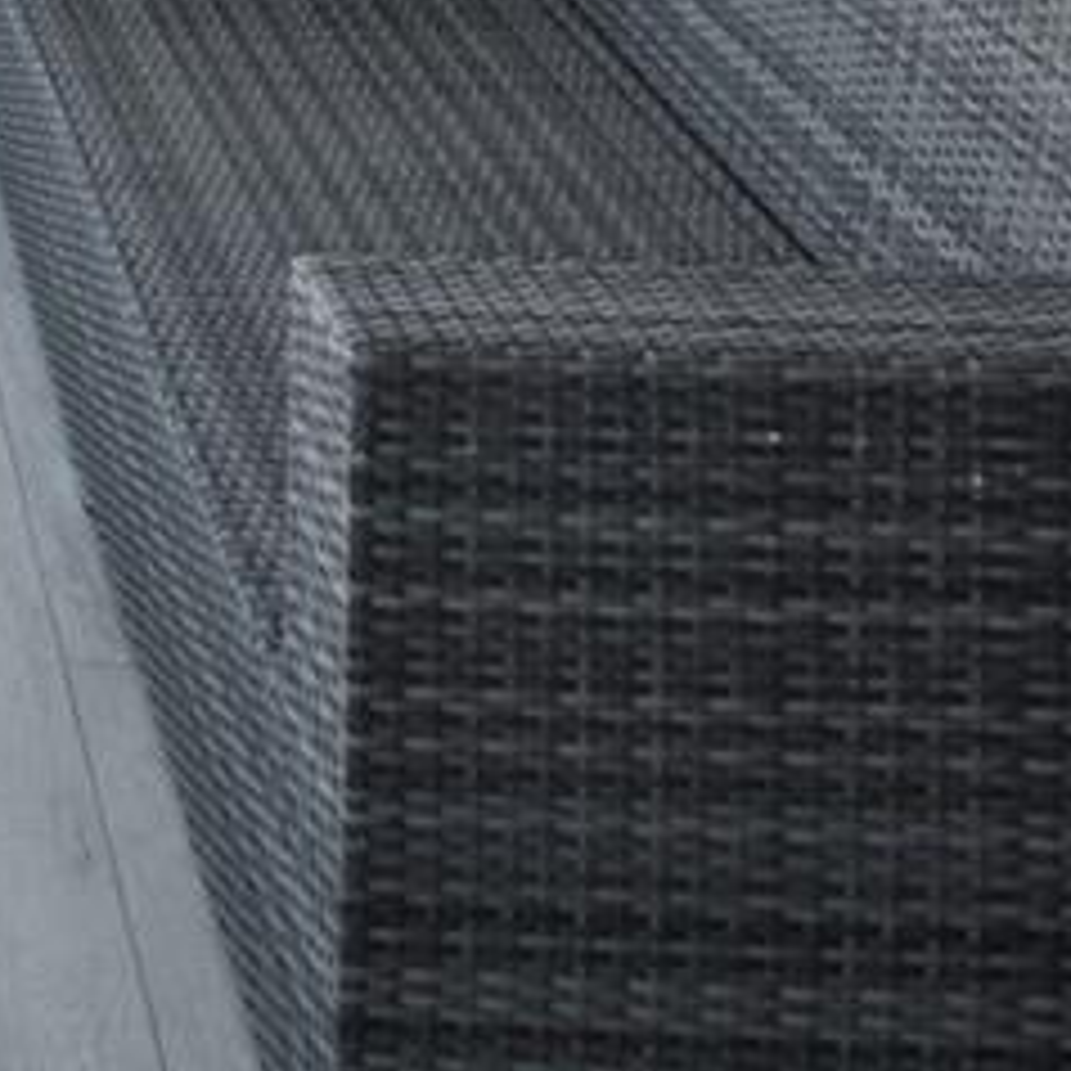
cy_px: -916
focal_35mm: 80
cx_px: -711
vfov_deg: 17.2
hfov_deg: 18.2
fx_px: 2800
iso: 200
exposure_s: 1/200
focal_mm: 14
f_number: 8
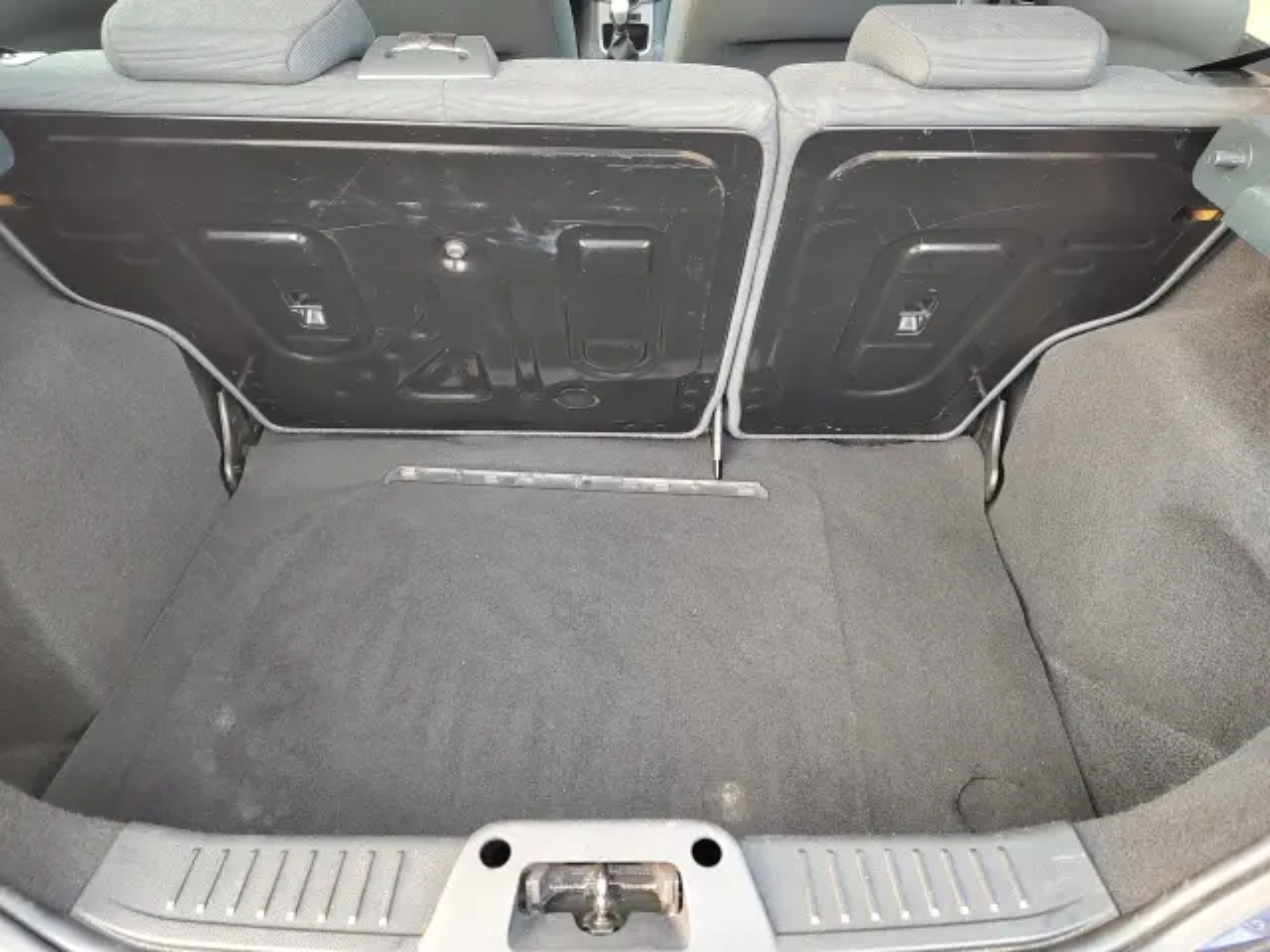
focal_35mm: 23
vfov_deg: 58.9
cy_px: 476
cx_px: 635
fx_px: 844
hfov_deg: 73.9
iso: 506
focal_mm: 5.56
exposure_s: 1/33.3
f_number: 1.8
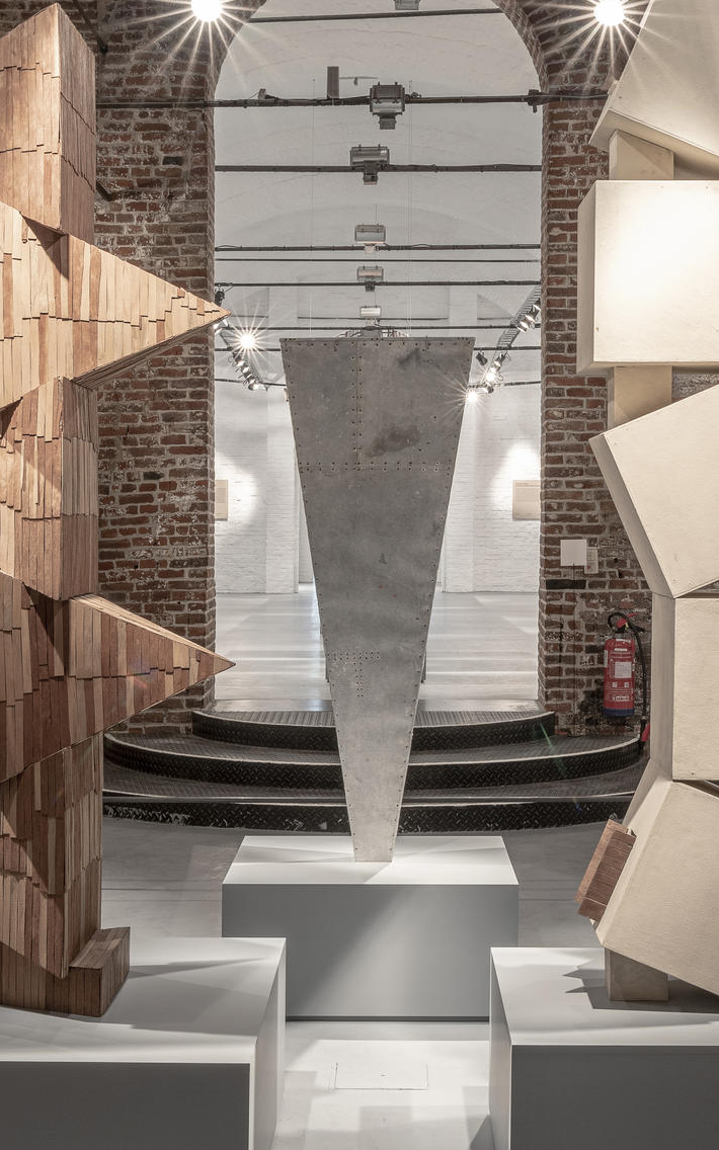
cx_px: 368
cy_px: 284
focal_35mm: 56
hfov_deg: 23.1
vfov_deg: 35.5
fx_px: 1756
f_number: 22
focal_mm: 32
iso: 100
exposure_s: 30
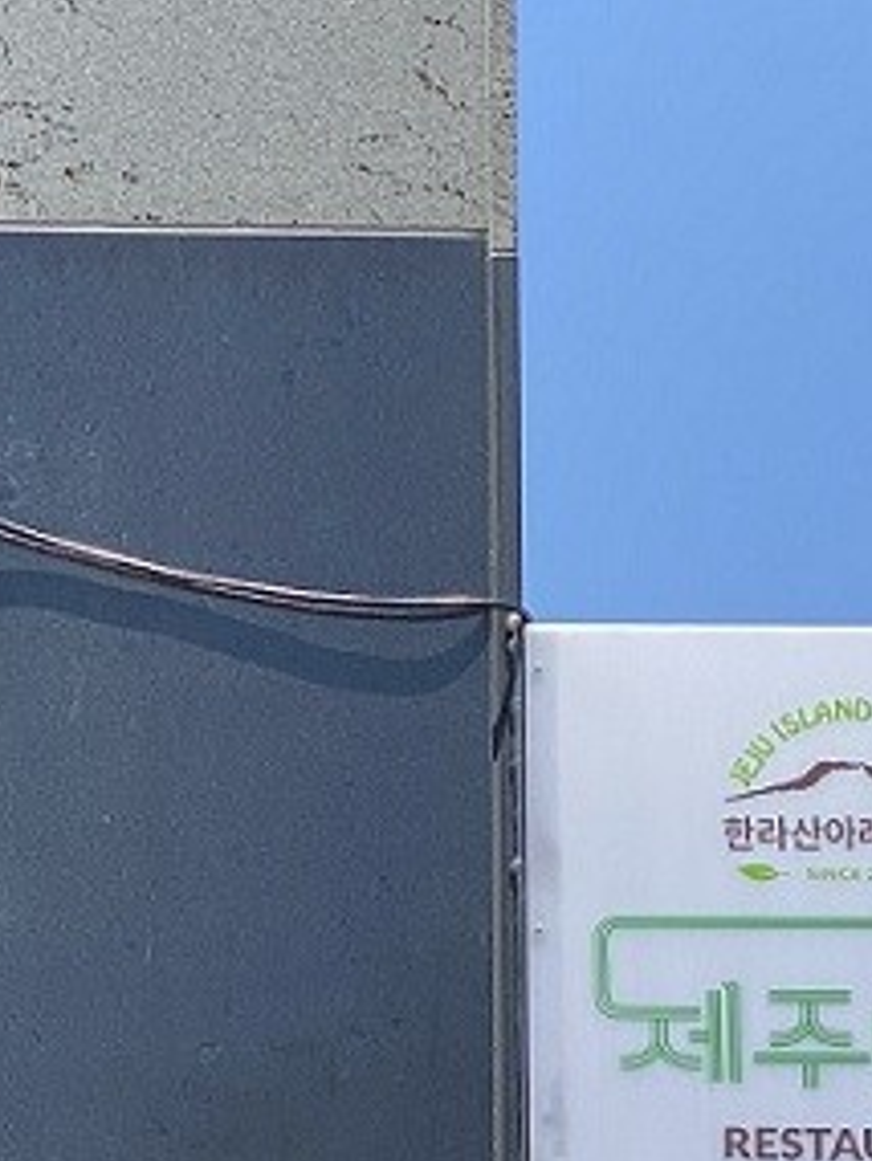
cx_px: 122
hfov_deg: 8.7
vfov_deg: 11.3
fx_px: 5706
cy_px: 1499
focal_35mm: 170
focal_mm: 6
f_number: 2
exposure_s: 1/1370
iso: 20
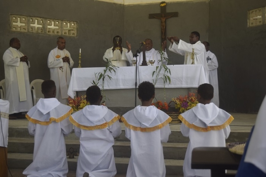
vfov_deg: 28.0
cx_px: 133
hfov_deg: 41.1
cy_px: 88
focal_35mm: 48
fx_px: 354
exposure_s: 1/100
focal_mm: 32
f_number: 5
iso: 400
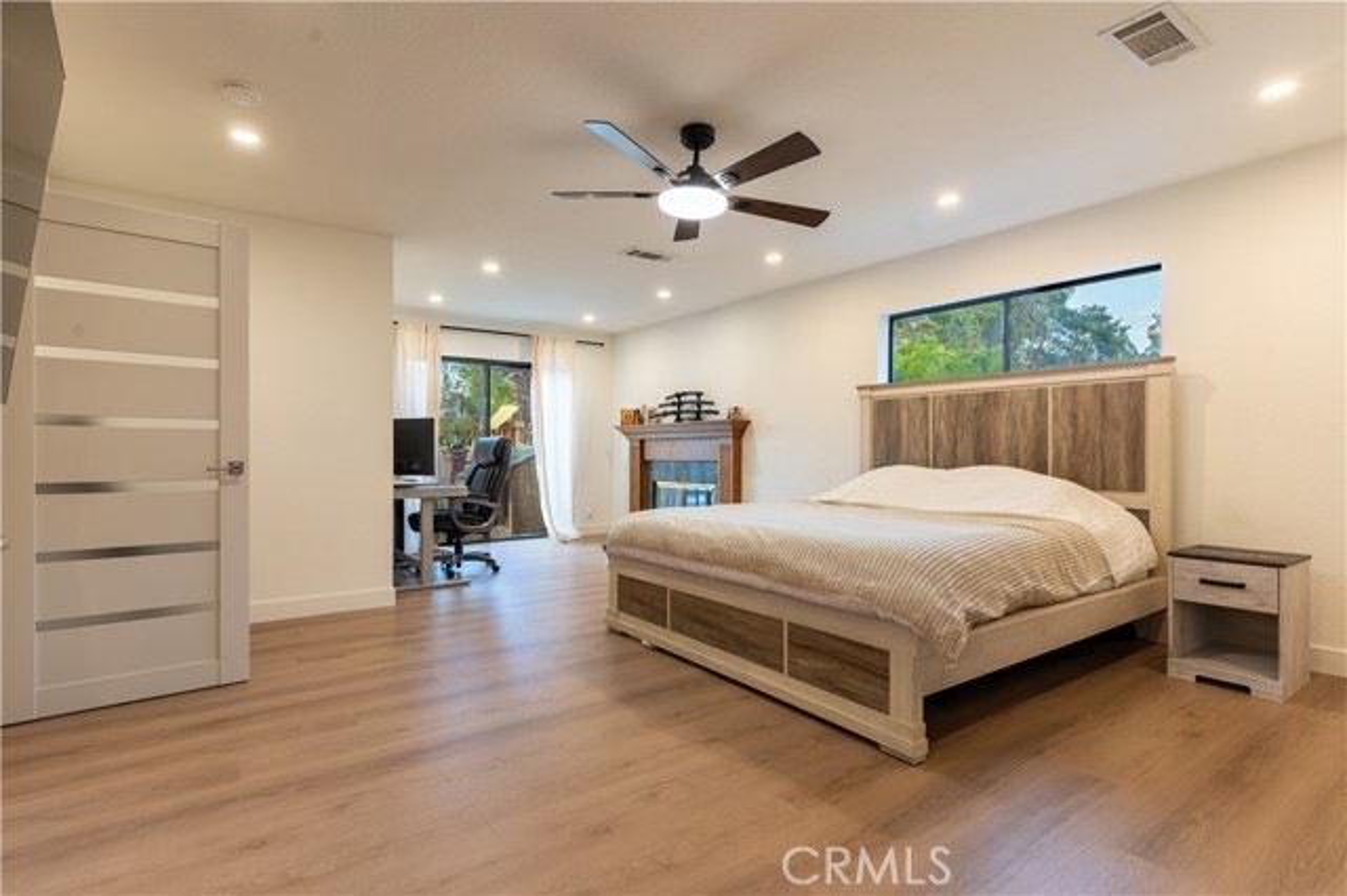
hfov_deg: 90.0
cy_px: 448
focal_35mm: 18
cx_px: 674
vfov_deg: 67.3
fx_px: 673
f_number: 8
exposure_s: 1/125
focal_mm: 18
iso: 400
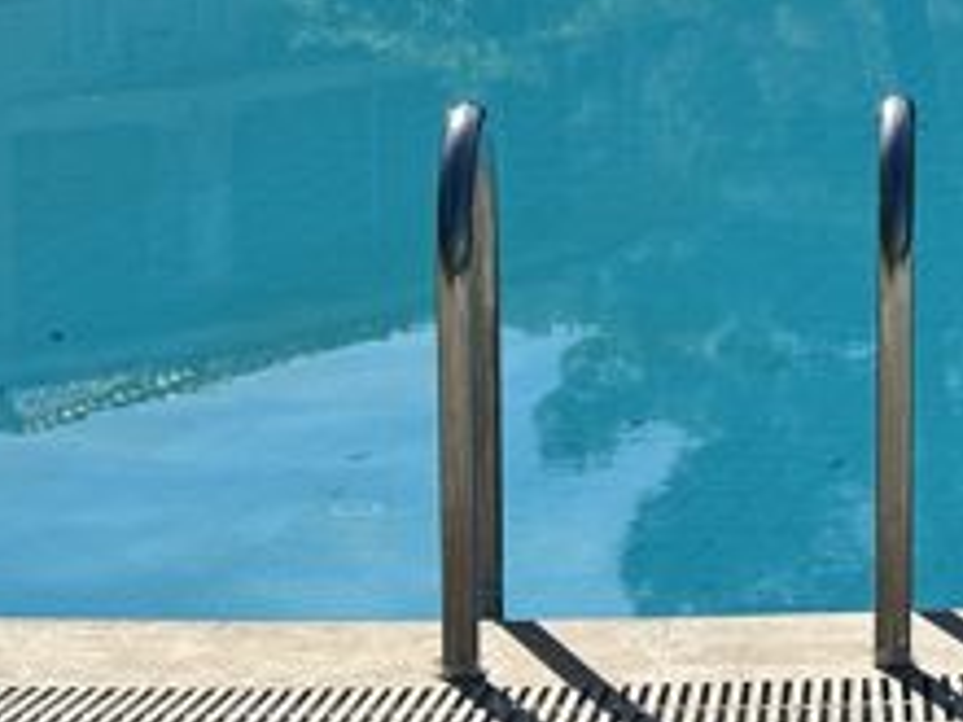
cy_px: -249
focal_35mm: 154
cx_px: 1285
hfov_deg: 12.4
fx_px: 4284
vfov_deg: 9.4
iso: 64
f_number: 1.78
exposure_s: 1/5556
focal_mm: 6.86
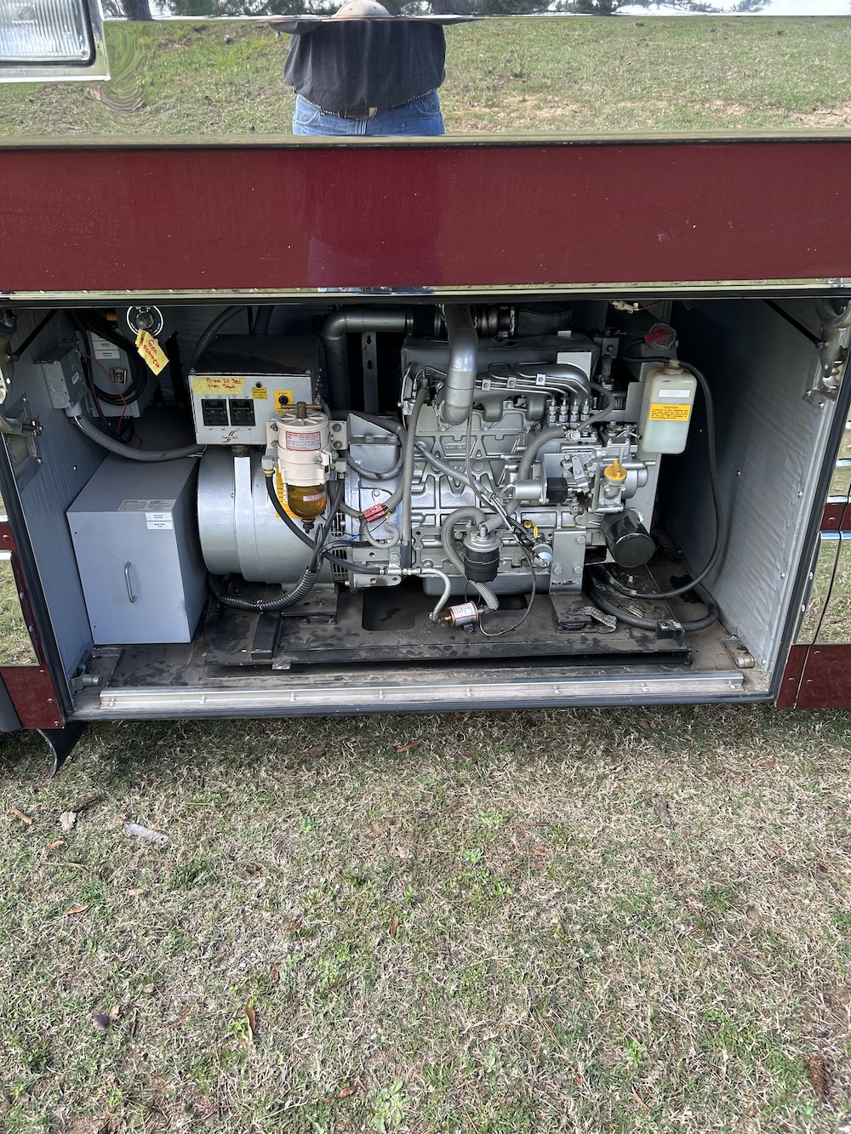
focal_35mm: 26
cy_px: 567
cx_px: 426
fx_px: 852
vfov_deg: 67.3
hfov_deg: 53.1
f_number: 1.5
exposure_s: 1/311
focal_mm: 5.7
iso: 50
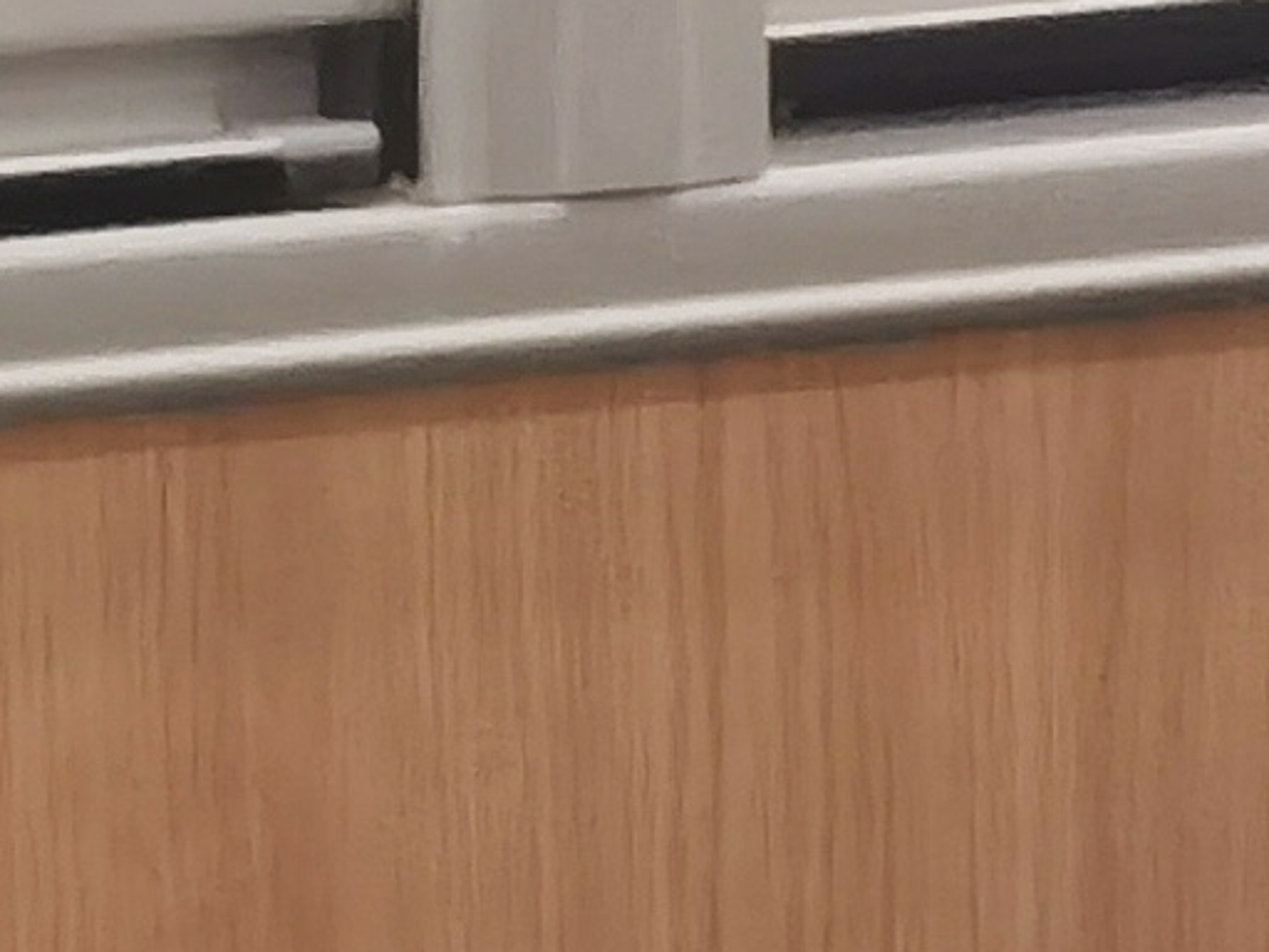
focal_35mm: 1039
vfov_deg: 1.4
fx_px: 38089
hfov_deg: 1.9
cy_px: -2769
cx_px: 4677
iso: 200
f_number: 3.4
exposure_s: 1/50
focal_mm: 14.46
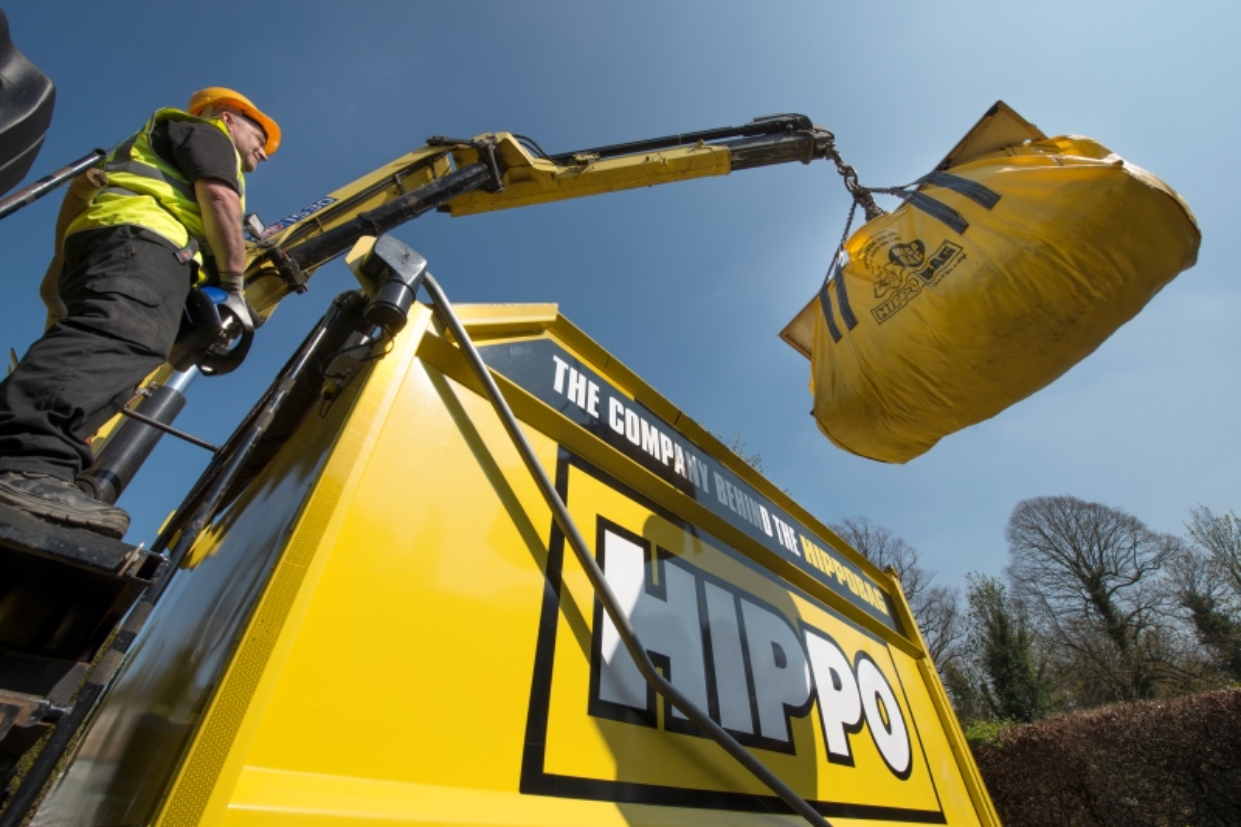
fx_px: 482
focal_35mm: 14
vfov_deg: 81.2
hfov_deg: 104.3
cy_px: 414
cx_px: 620
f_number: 13
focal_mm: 14
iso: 100
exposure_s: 1/250
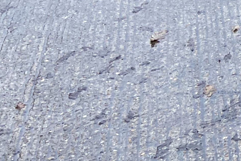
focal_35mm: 114
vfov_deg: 11.1
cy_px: -137
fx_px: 763
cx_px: 506
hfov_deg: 14.4
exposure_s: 1/121
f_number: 1.8
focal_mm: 4.25
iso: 100
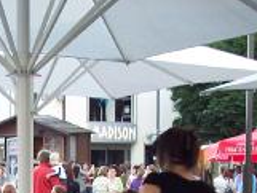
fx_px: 899
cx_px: 19
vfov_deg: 11.8
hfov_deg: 16.0
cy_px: 270
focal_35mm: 121
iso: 100
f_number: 3.4
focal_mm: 8
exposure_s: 1/45
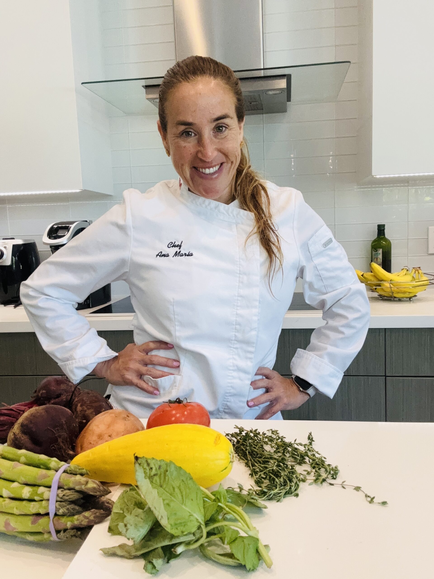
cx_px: 217
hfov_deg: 46.8
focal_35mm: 30
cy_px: 290
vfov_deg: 60.0
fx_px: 502
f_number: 1.9
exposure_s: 1/60
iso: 125
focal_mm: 2.69
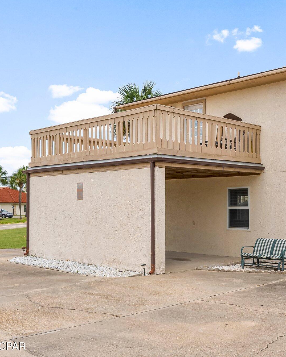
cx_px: 237
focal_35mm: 43
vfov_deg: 42.9
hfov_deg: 33.7
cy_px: 181
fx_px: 455
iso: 250
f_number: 9
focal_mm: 20
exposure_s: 1/640
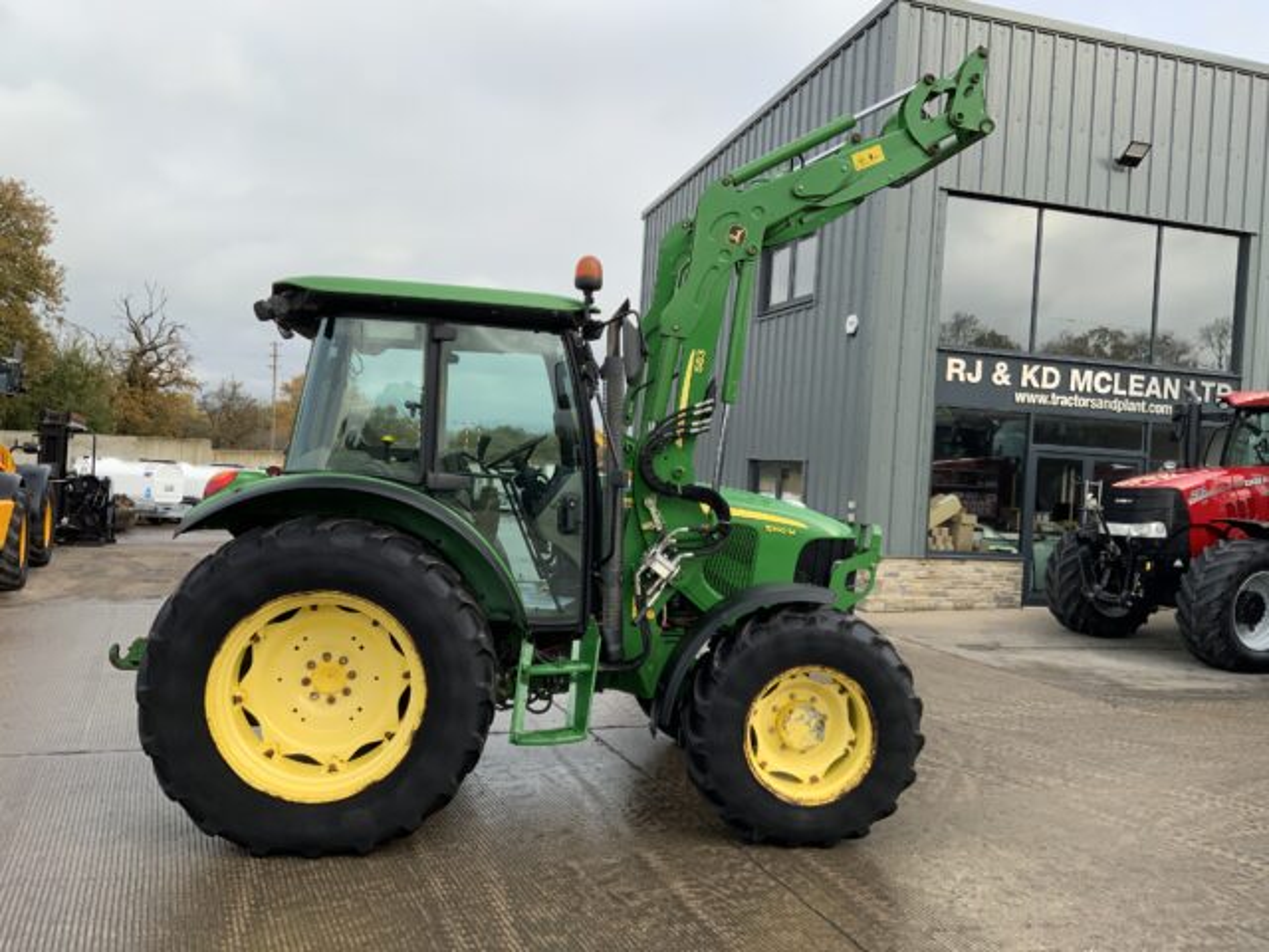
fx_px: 1063
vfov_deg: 48.2
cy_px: 476
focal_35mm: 29
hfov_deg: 61.7
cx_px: 634
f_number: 1.8
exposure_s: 1/816
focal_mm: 3
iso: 16
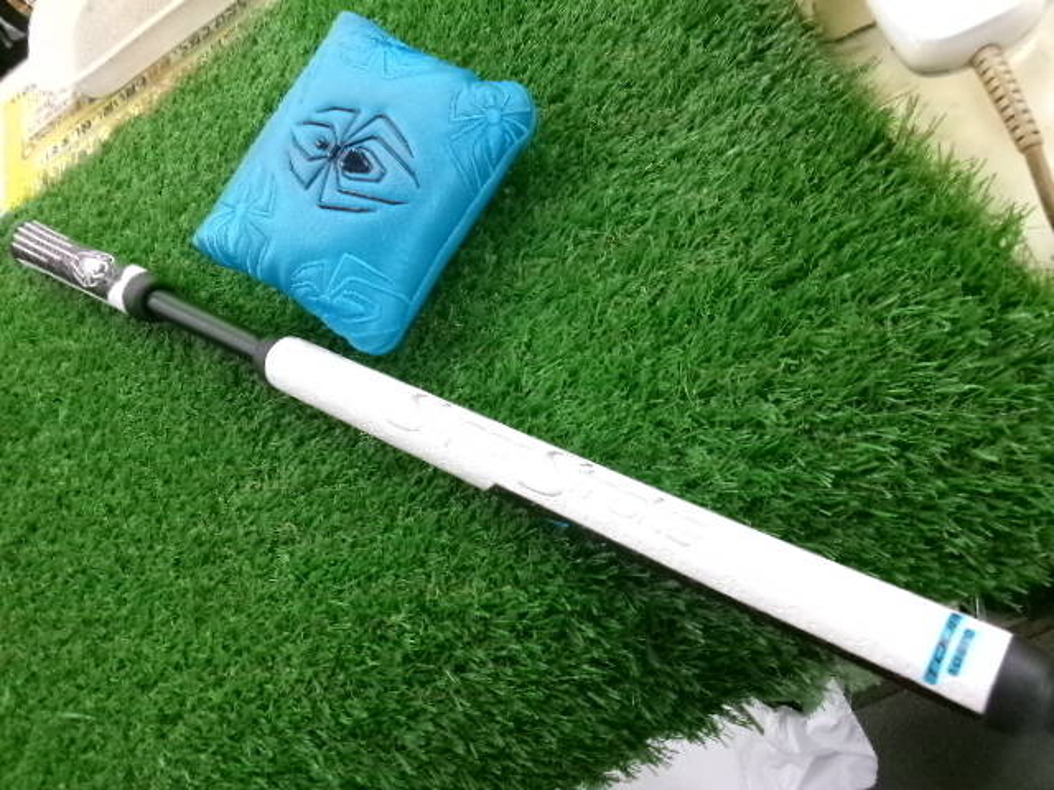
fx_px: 853
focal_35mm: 28
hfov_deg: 63.4
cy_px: 395
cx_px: 527
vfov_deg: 49.7
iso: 800
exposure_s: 1/42
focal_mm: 5.1
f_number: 3.9
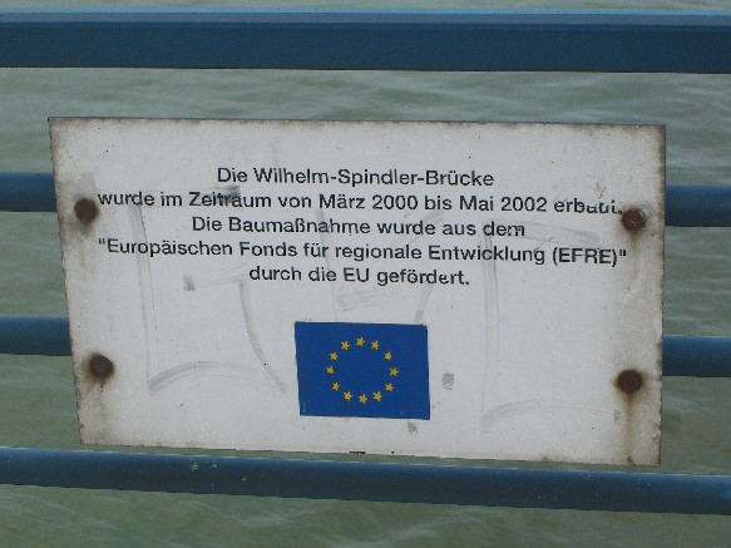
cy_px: 274
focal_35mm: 114
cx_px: 366
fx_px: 2407
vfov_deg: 13.0
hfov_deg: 17.3
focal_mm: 23.7
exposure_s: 1/200
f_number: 7.4
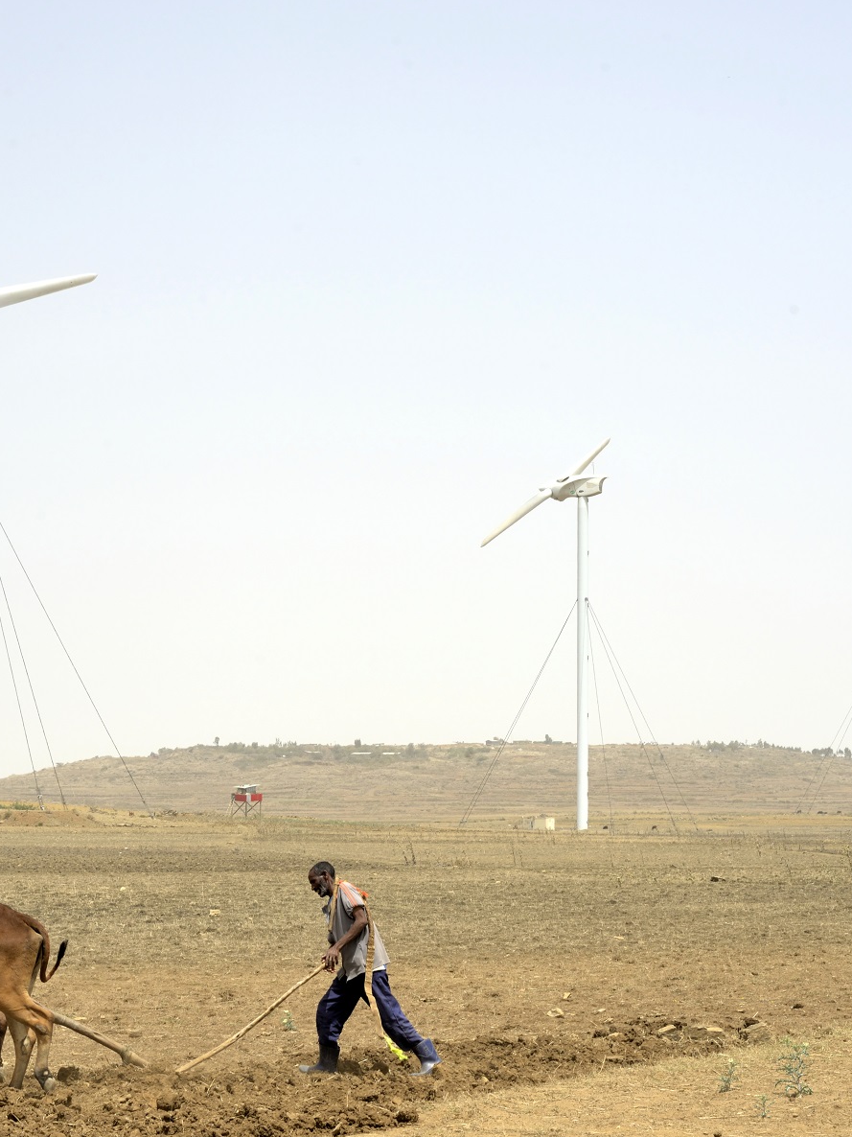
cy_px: 574
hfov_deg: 20.1
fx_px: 2397
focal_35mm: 73
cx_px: 364
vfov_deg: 26.7
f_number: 11
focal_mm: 50
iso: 200
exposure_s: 1/250
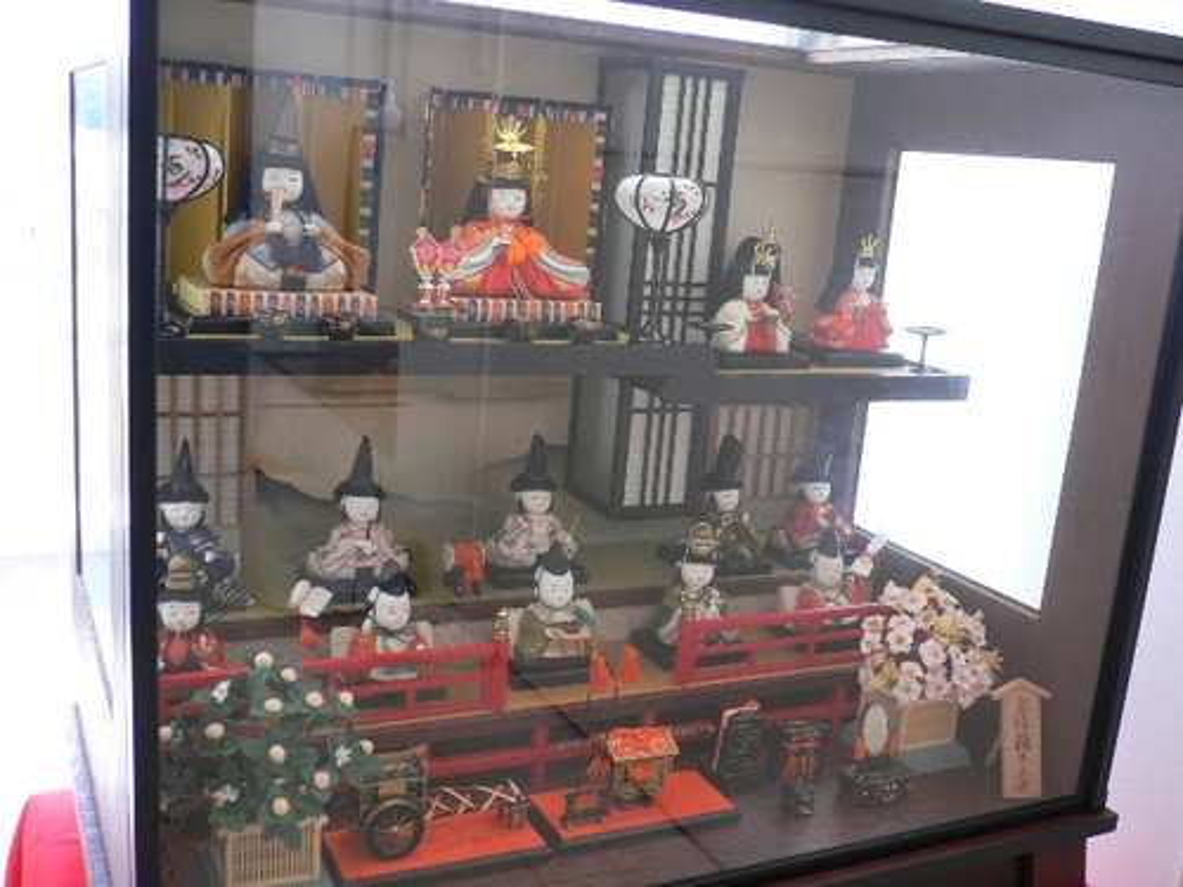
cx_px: 592
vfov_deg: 40.7
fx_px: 1196
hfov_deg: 52.6
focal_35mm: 35
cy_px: 444
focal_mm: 5.8
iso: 100
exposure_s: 1/40
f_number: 2.8
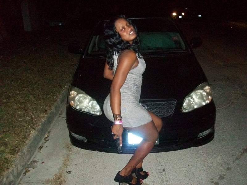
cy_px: 92
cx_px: 124
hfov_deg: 54.0
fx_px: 243
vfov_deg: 41.8
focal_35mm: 34
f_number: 2.8
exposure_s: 1/60
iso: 400
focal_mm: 5.7
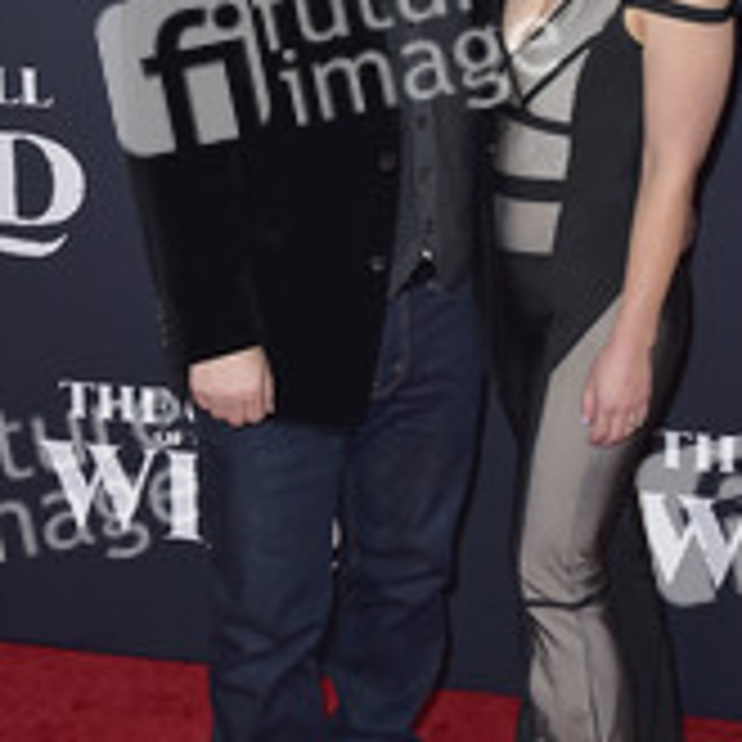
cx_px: 461
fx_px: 2255
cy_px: 274
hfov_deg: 18.7
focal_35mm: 93
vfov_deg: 18.6
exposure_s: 1/250
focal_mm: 45
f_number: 7.1
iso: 320
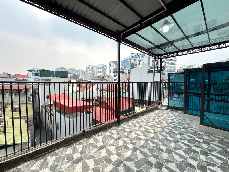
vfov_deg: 85.7
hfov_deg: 102.1
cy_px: 86
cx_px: 114
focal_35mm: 14
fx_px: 93
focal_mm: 2.22
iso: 50
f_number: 2.2
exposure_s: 1/1346
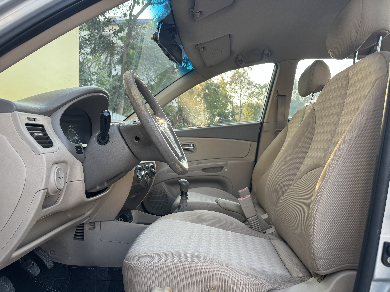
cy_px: 146
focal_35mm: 24
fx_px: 270
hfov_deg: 71.6
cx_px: 195
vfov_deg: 56.8
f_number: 1.78
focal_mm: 6.76
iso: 80
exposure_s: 1/235
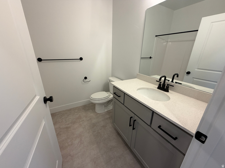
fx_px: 91
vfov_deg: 85.7
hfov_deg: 102.1
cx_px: 112
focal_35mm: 14
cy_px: 84
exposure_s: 1/120
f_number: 2.2
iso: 160
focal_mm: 2.22
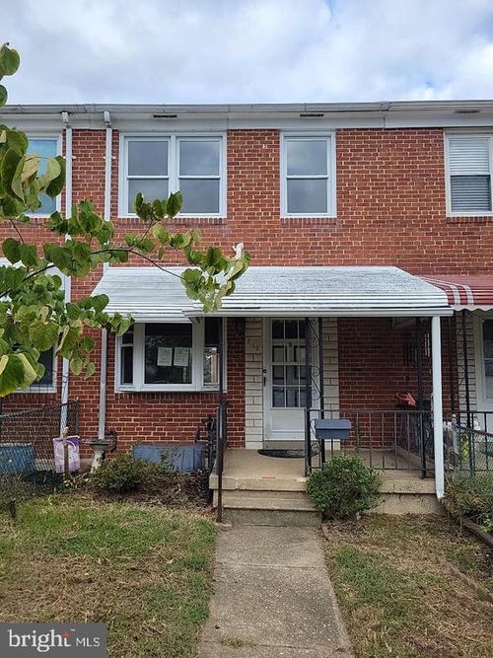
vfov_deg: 67.3
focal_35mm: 26
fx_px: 494
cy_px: 329
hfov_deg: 53.0
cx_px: 246
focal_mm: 5.4
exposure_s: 1/688
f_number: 1.8
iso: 50
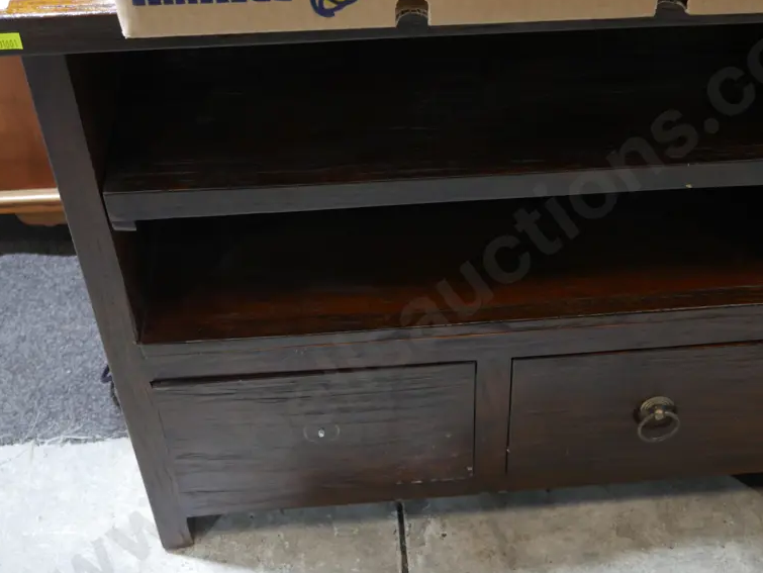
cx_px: 472
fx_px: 1257
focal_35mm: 57
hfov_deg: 33.6
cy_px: 284
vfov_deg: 25.7
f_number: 4.6
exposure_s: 1/60
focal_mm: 21
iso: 1250
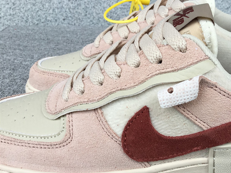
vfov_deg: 31.4
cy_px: 109
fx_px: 307
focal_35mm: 46
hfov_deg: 40.2
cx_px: 170
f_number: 2.4
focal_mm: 3.3
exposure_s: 1/158
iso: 25
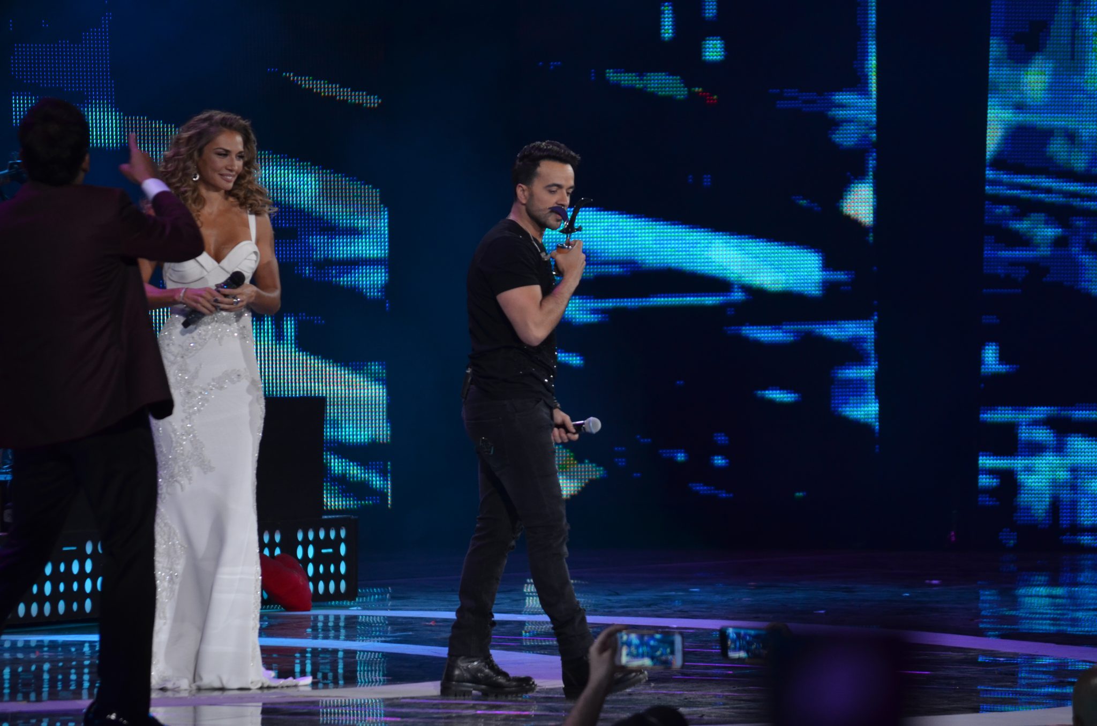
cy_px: 363
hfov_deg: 8.6
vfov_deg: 5.7
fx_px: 7297
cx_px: 548
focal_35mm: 240
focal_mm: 160
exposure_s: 1/125
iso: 800
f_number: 5.3
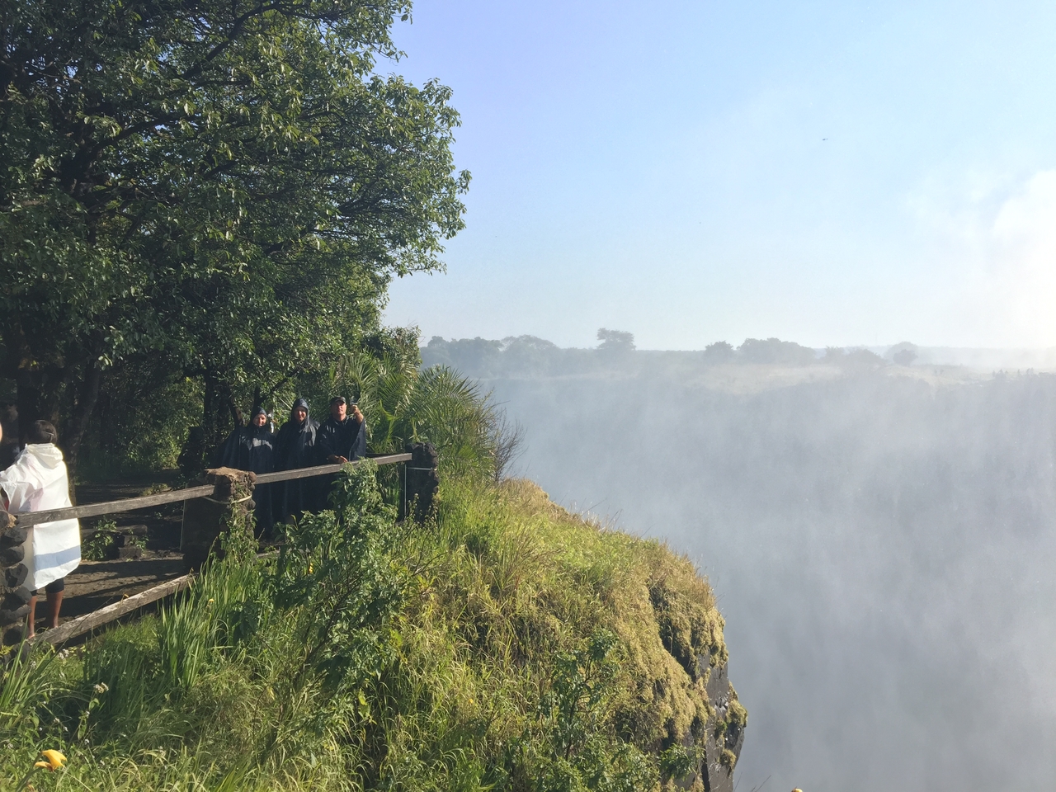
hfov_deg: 61.7
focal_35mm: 29
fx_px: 885
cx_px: 528
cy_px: 396
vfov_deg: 48.2
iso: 32
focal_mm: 4.15
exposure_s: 1/898
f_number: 2.2
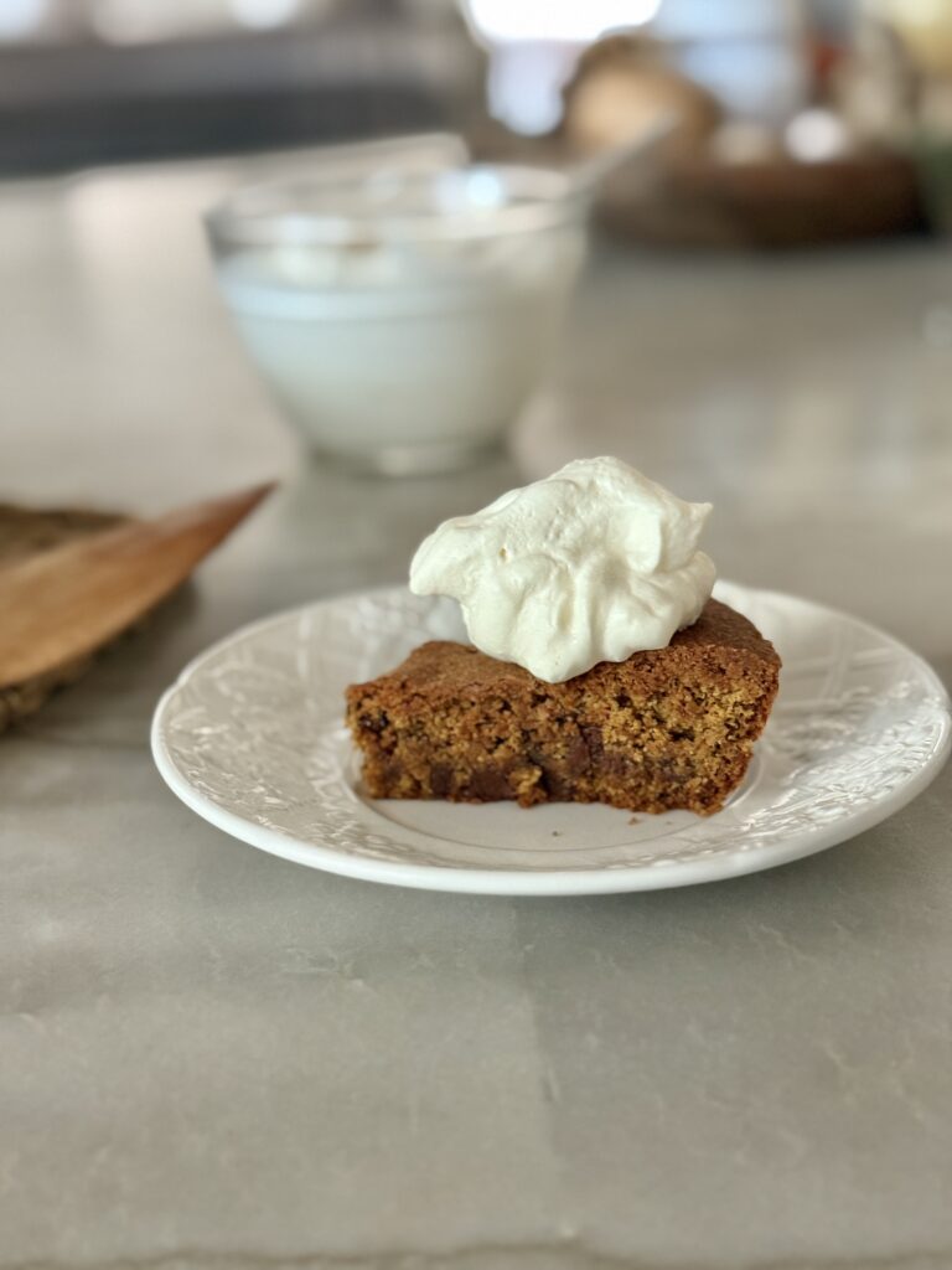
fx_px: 1760
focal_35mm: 48
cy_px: 635
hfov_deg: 30.3
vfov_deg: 39.7
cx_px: 476
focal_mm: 6.76
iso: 500
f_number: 1.78
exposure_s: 1/40
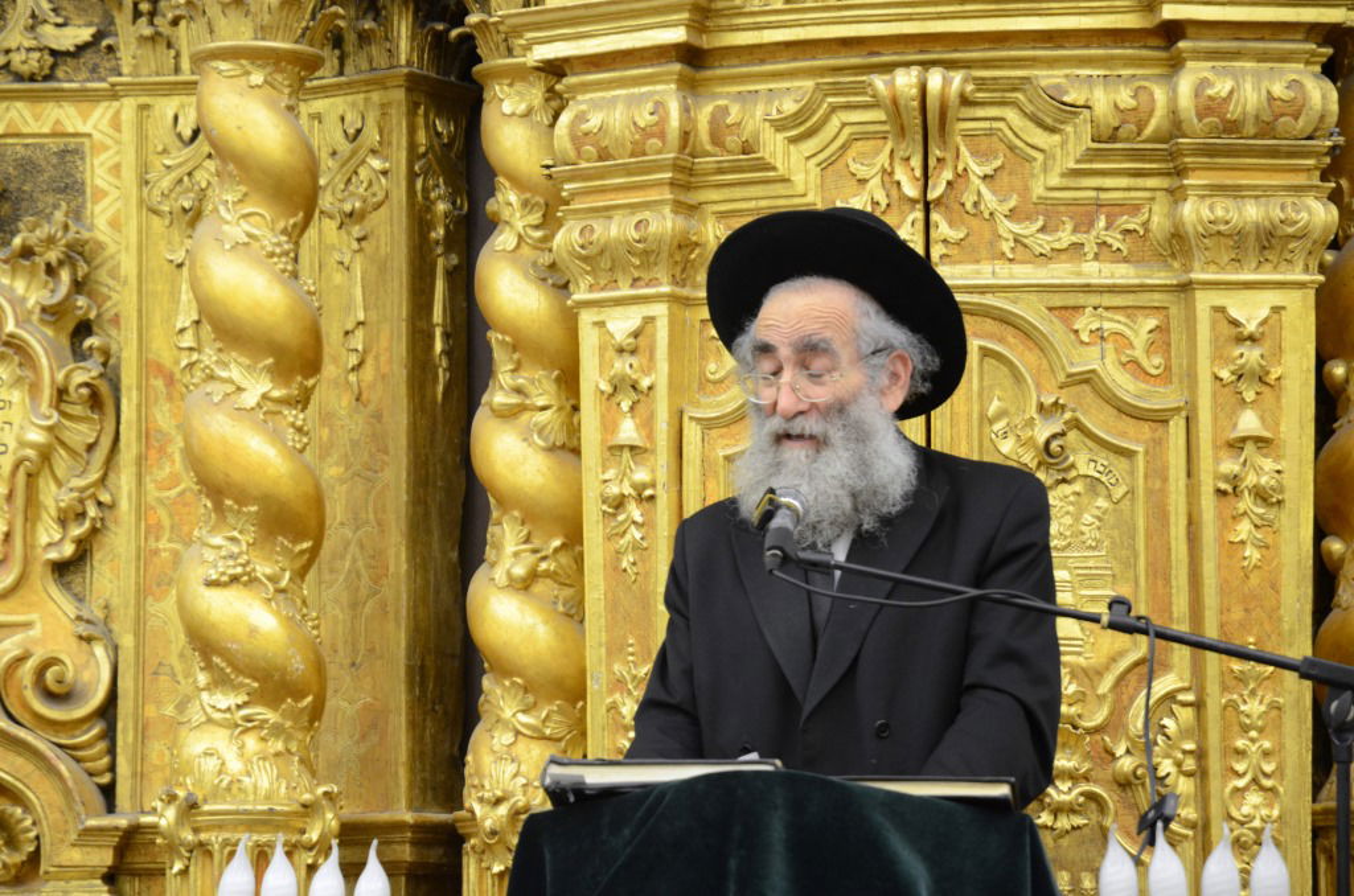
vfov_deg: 10.7
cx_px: 677
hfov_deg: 16.1
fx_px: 4785
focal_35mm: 128
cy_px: 448
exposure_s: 1/100
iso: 1250
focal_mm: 85
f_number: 5.6
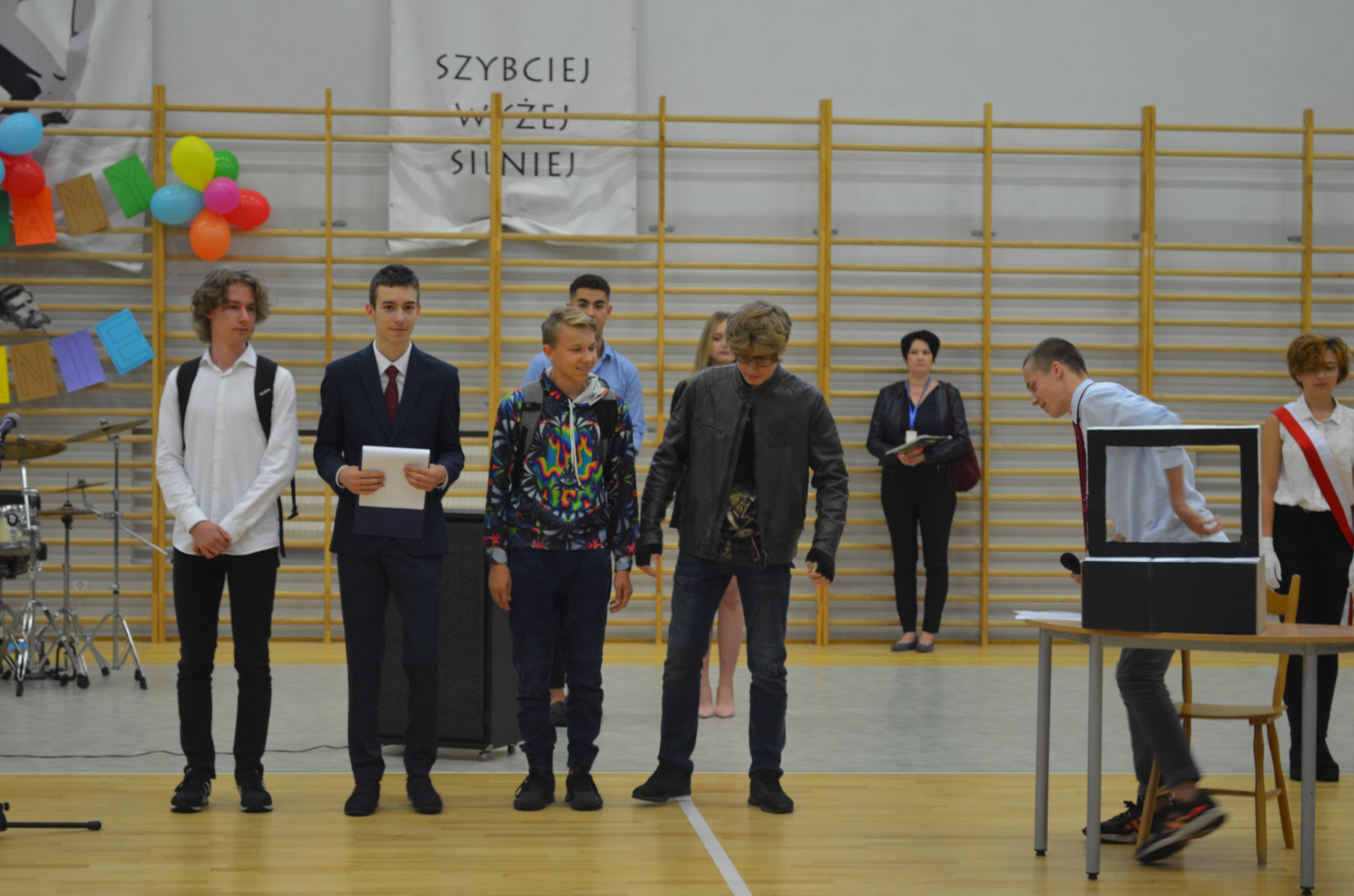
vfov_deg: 17.4
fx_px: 2928
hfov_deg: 26.0
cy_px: 448
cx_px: 677
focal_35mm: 78
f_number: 5.6
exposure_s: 1/40
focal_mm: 52
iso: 800
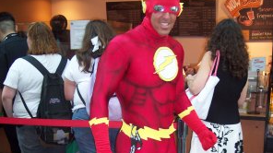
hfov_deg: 37.2
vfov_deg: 20.9
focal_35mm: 56
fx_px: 405
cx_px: 136
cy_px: 144
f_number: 2.8
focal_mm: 8
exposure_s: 1/30
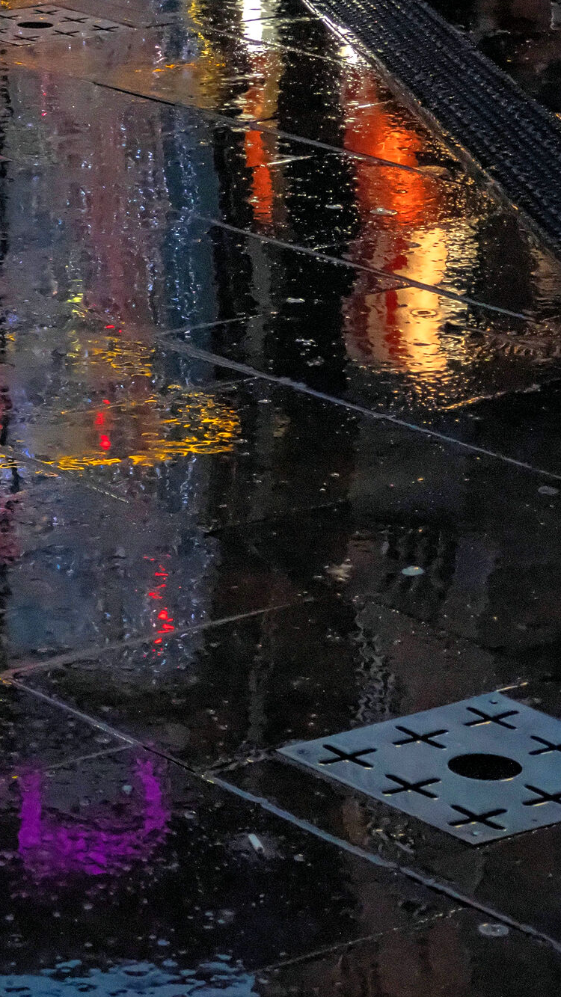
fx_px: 3940
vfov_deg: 14.4
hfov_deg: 8.1
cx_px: -126
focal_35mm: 149
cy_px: 467
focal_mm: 28.7
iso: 3200
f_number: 6.3
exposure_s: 1/30
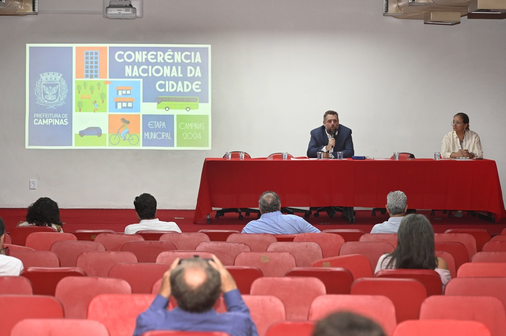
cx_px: 253
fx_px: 1432
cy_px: 168
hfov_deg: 20.0
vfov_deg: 13.4
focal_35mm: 102
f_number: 4.5
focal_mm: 102
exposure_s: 1/200
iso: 2500
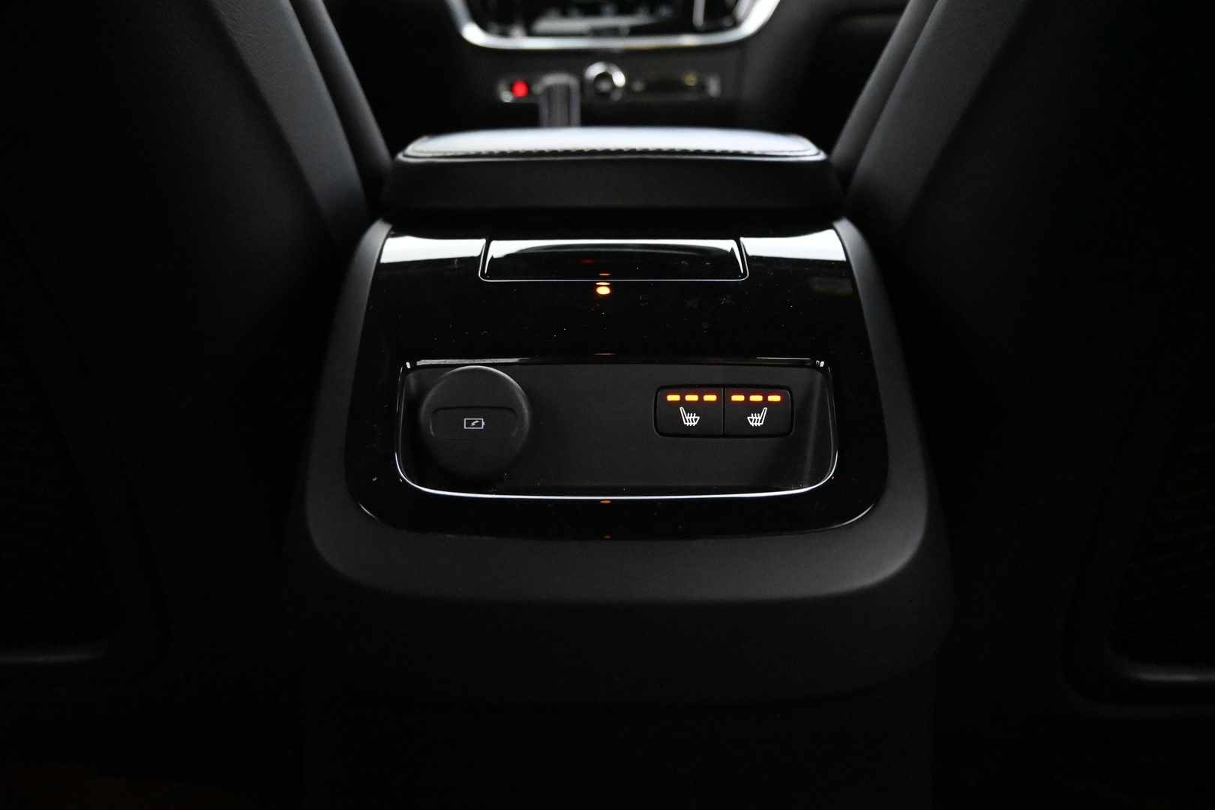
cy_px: 405
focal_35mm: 30
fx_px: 1012
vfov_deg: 43.6
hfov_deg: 61.9
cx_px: 608
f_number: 3.8
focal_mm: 20
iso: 9000
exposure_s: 1/30
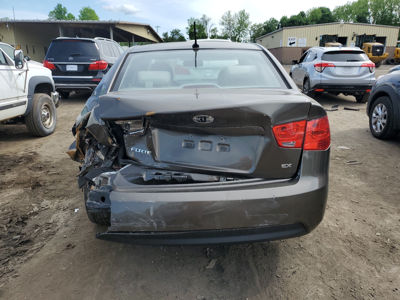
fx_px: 300
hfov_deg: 67.3
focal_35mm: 26
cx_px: 200
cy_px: 150
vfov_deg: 53.1
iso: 50
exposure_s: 1/1667
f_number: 1.5
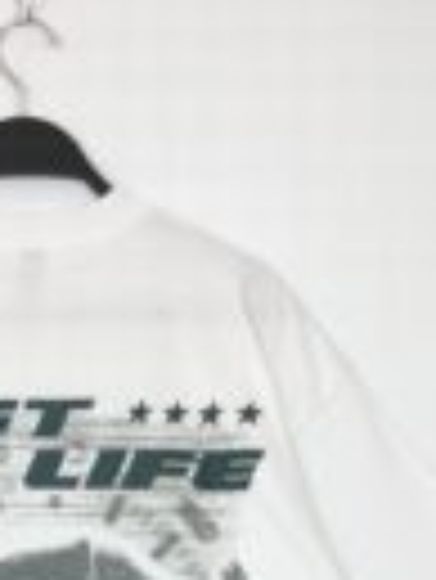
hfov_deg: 16.8
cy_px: 746
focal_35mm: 87
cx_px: 40
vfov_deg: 20.6
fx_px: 1459
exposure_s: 1/15
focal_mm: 4.27
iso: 100
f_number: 1.8
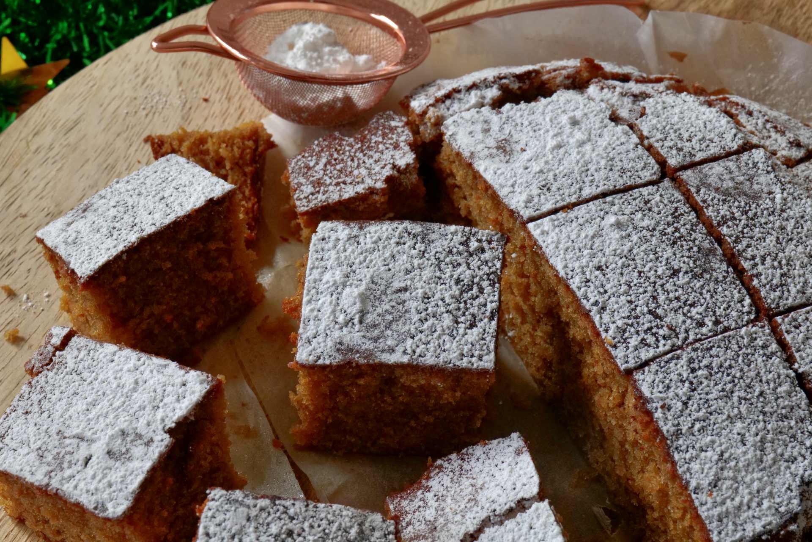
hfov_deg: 33.4
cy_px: 271
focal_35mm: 60
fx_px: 1353
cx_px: 406
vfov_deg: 22.6
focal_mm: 60
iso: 2500
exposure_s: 1/60
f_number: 20
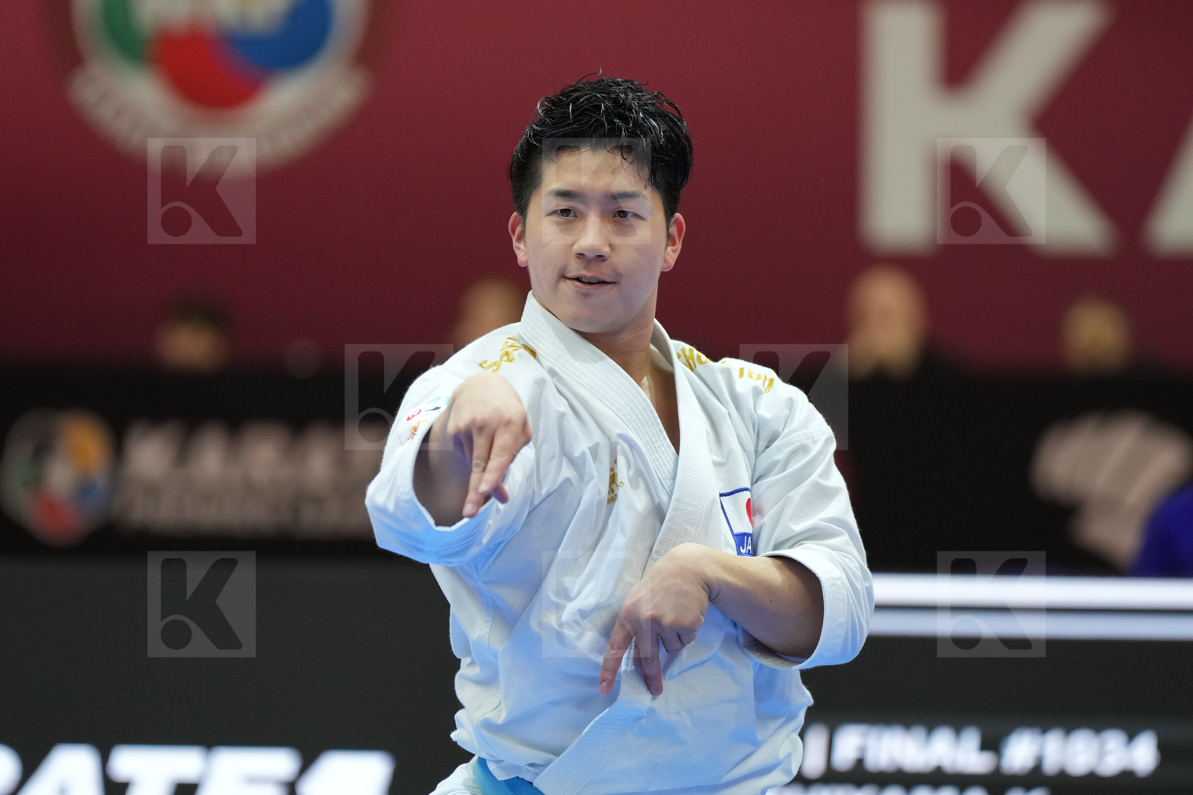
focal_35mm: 300
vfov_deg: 4.6
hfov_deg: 6.9
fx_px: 9940
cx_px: 596
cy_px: 398
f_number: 2.8
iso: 2000
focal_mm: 200
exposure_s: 1/1250
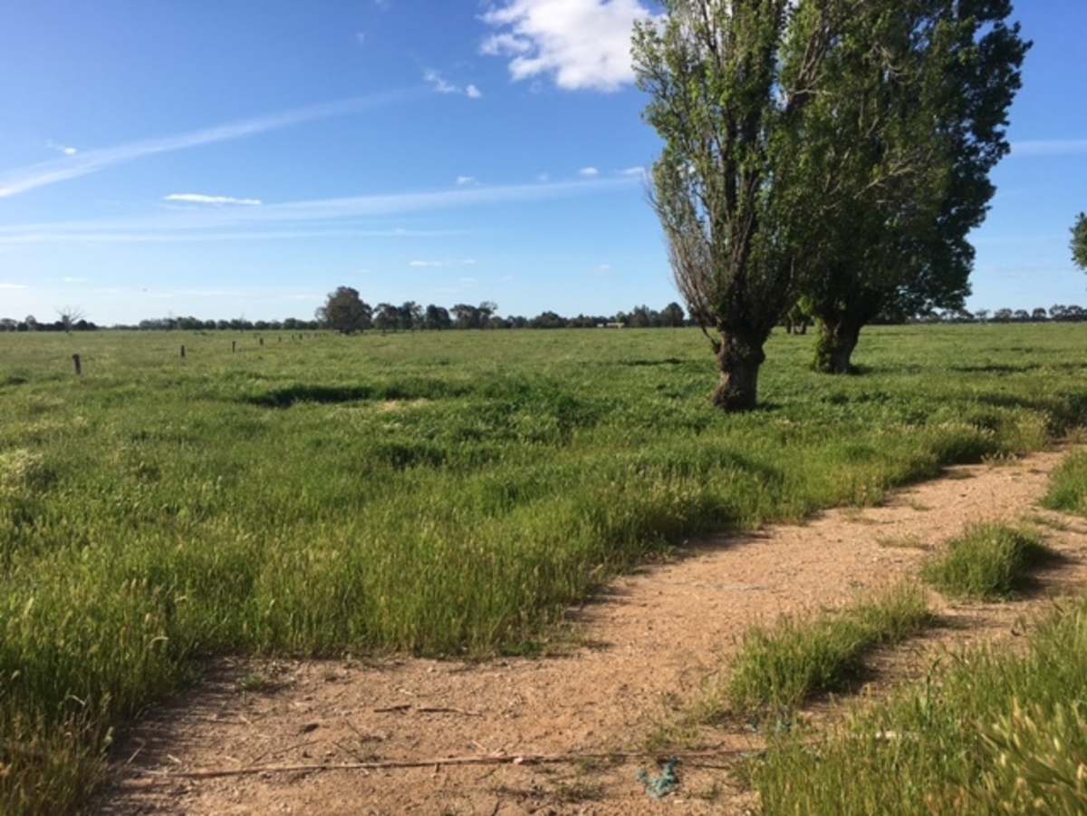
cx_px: 544
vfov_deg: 48.2
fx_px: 911
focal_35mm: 29
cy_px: 408
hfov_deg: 61.7
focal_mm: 4.15
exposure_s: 1/1709
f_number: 2.2
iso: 25
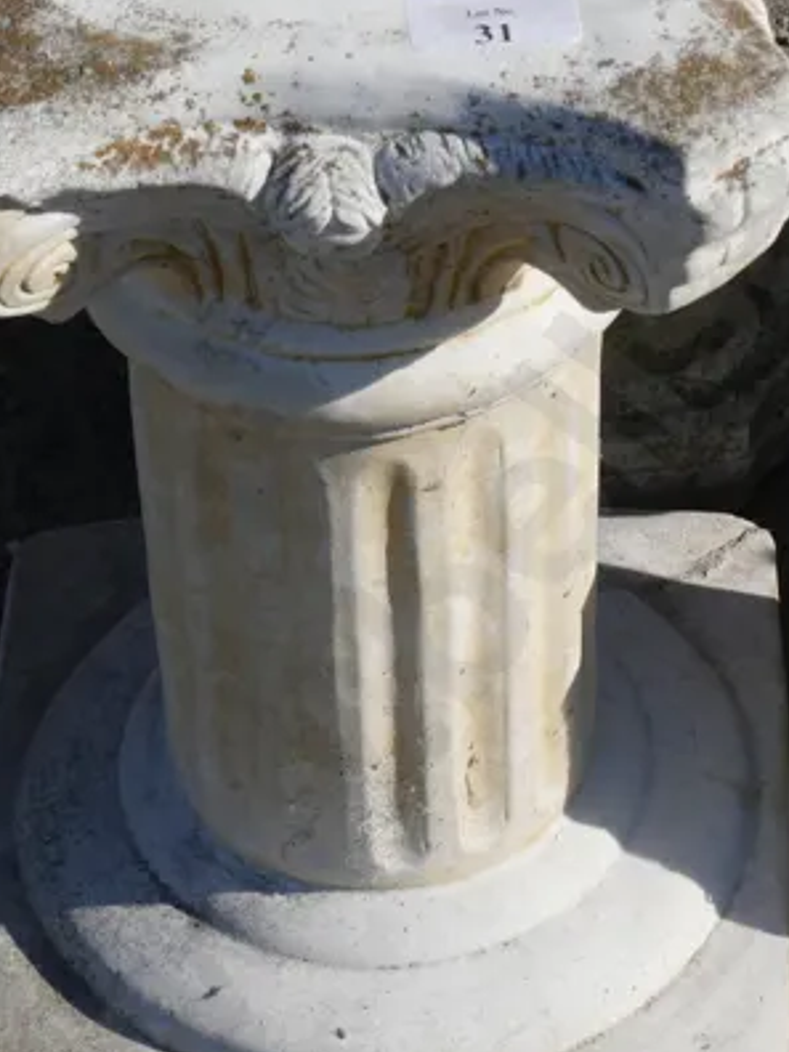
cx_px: 862
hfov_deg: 9.8
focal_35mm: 150
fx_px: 4559
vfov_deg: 13.0
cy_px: 93
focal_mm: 29
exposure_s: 1/320
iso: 200
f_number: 10
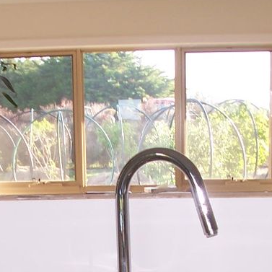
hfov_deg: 18.1
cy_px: 312
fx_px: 853
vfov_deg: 17.4
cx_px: 117
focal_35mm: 96
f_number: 2.8
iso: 80
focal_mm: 6
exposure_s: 1/60
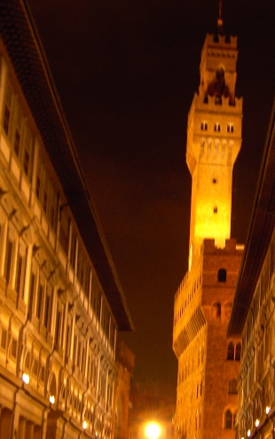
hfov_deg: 16.5
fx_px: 946
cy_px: 294
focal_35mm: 79
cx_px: 196
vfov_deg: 26.0
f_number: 2.8
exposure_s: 2.42
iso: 100
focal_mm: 8
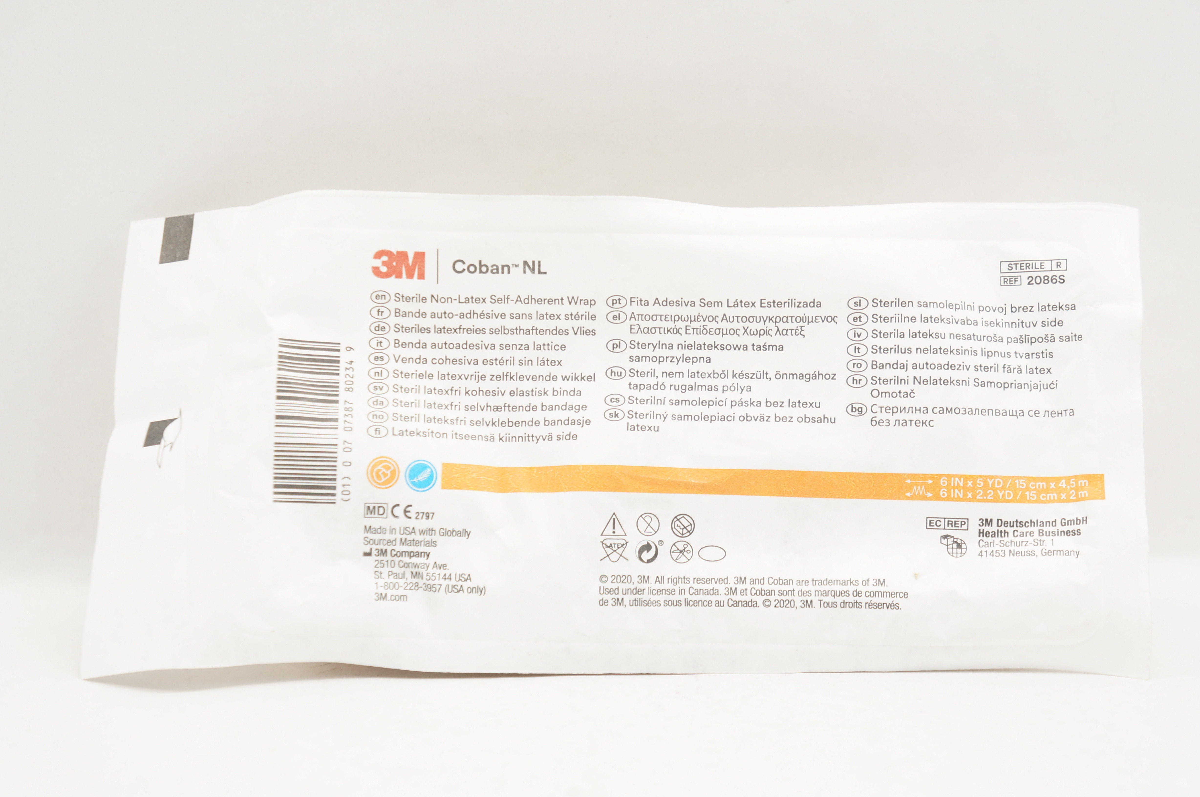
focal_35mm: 82
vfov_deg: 16.5
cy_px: 398
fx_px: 2747
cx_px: 600
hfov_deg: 24.6
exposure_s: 1/30
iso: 200
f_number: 5.6
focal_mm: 55
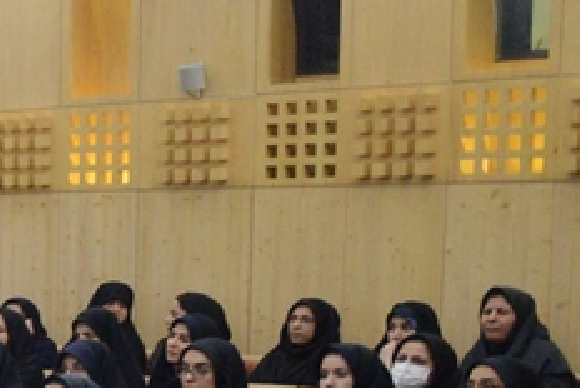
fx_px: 1999
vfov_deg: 10.7
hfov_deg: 12.5
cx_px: -855
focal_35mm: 124
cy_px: 551
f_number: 2.8
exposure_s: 1/100
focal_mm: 24
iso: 5000
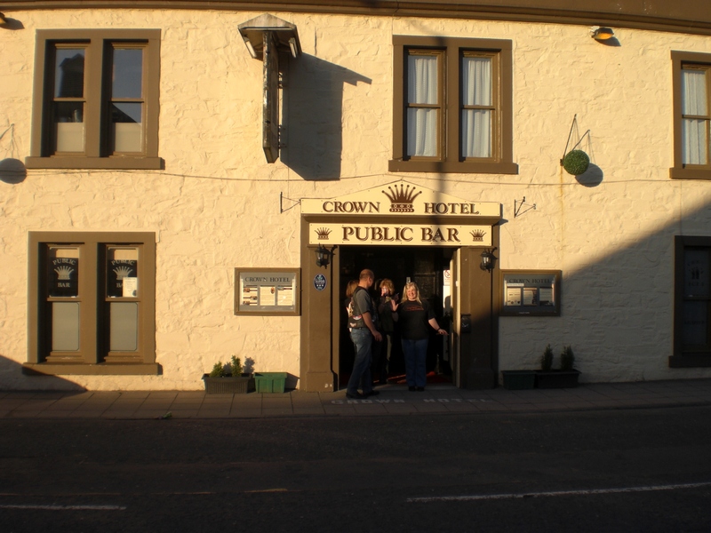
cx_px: 356
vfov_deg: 37.7
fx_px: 781
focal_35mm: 38
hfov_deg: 49.0
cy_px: 266
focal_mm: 6.3
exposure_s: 1/250
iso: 50
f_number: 4.4
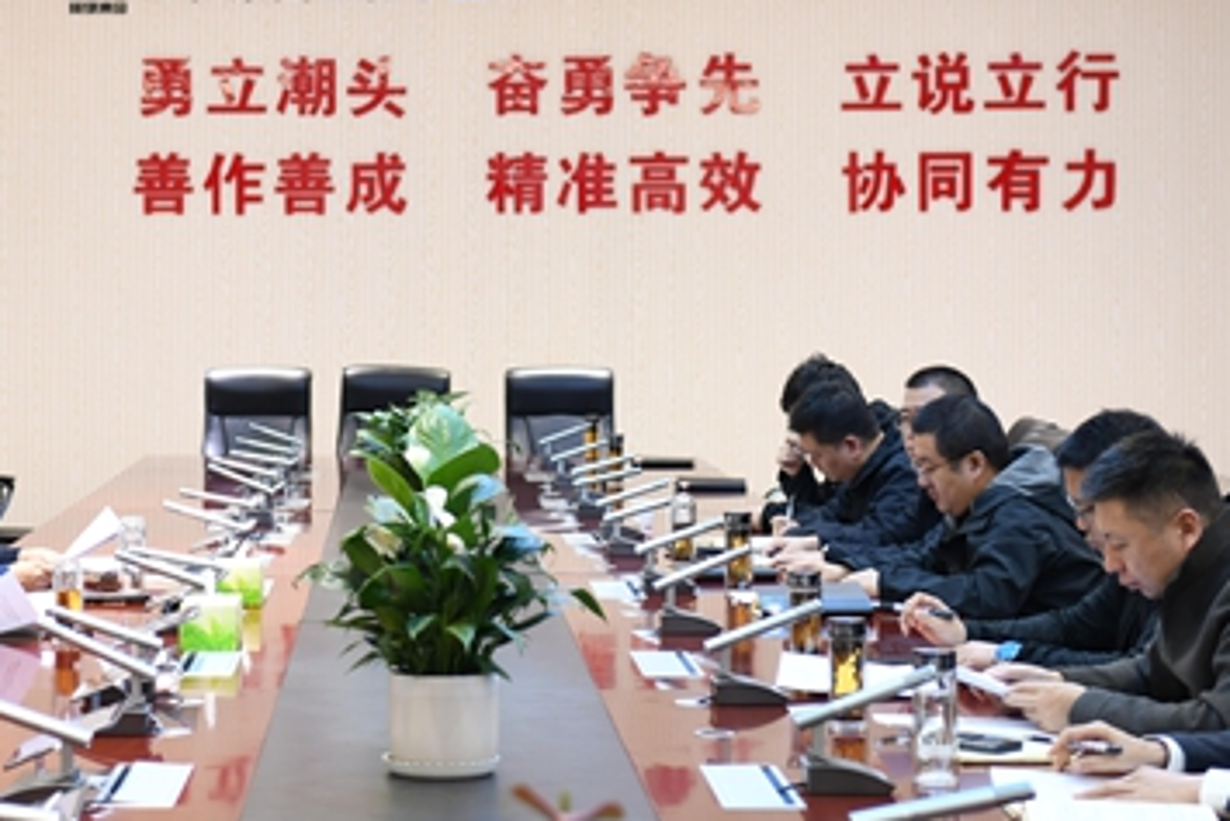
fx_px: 2598
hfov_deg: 26.6
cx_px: 530
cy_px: 457
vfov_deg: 18.0
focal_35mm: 76
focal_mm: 45
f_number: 2.8
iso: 400
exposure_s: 1/50
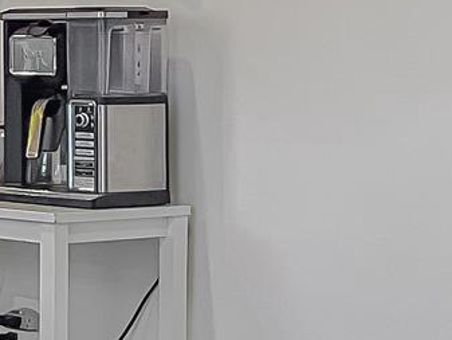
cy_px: 30
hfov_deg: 10.5
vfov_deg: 9.4
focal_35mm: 158
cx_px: -676
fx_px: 2064
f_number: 1.6
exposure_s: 1/60
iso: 125
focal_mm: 5.1
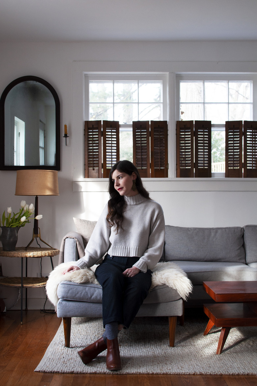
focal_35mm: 52
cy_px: 193
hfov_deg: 25.7
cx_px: 128
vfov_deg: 37.9
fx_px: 563
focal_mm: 35
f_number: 5
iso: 400
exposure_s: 1/50
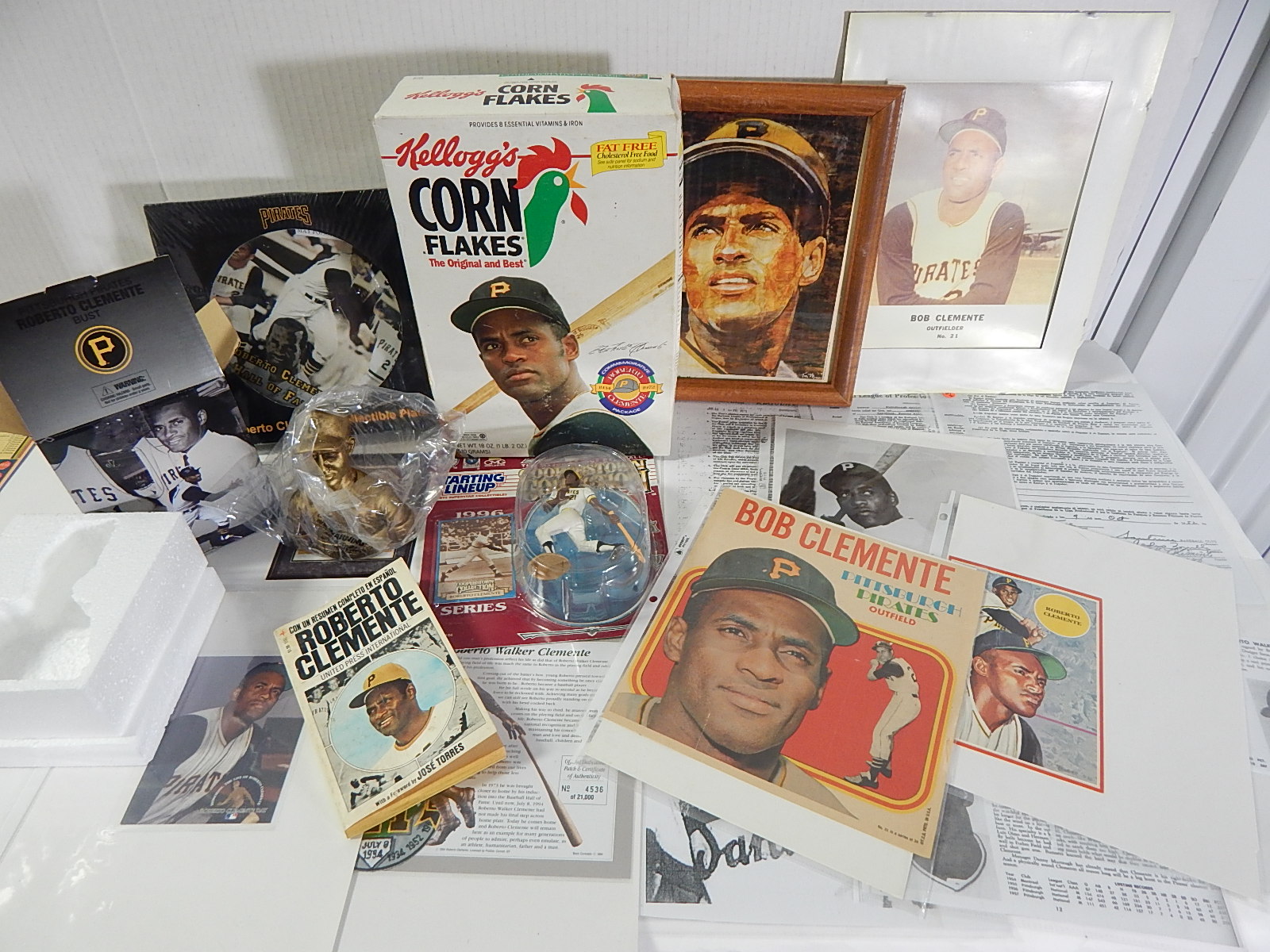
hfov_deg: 76.4
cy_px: 476
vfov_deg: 61.1
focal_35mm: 22
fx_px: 807
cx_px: 635
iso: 200
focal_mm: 4
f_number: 3
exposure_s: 1/30
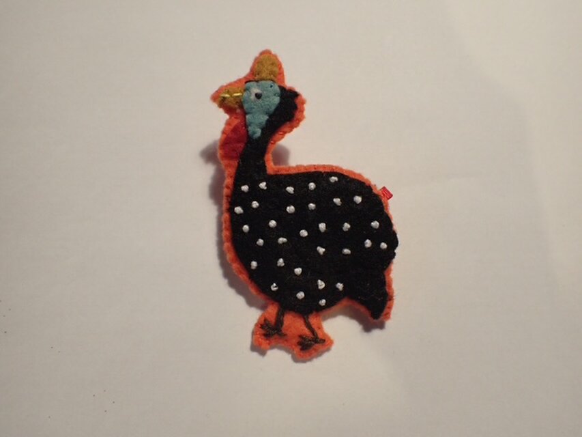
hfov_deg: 60.0
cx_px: 291
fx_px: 504
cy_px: 218
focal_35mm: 30
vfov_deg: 46.8
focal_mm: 5.4
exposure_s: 1/125
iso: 800
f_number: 2.3
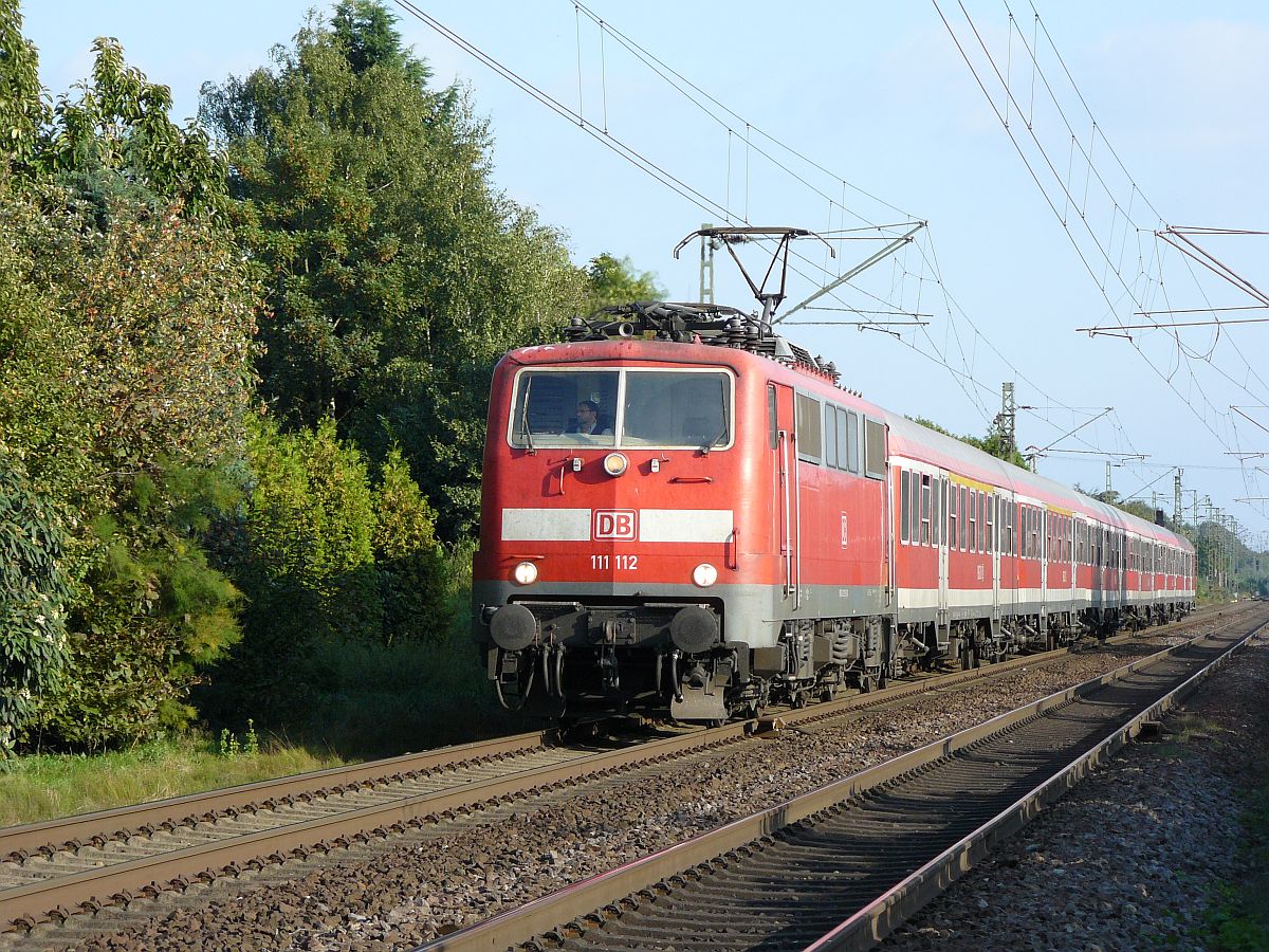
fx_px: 4766
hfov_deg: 15.2
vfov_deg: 11.4
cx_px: 634
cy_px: 476
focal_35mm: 130
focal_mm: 21.6
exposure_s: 1/500
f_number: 3.2
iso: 100
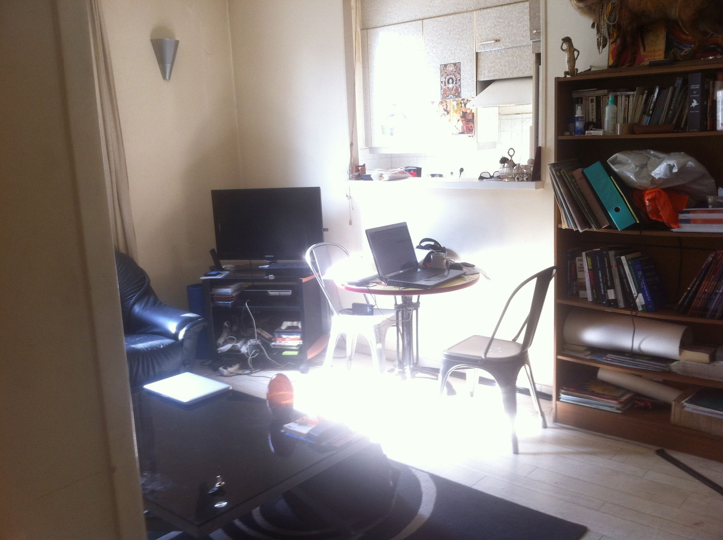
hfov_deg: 52.7
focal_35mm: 35
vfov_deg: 40.6
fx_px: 730
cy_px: 270
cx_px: 362
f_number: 2.8
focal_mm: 3.85
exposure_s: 1/24
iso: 80
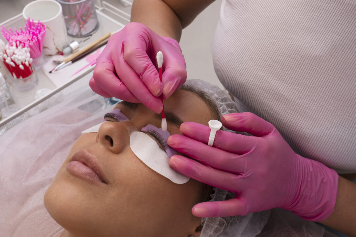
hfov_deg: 43.6
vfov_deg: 29.9
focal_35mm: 45
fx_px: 445
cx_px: 178
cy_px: 118
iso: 640
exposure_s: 1/125
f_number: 10
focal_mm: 30
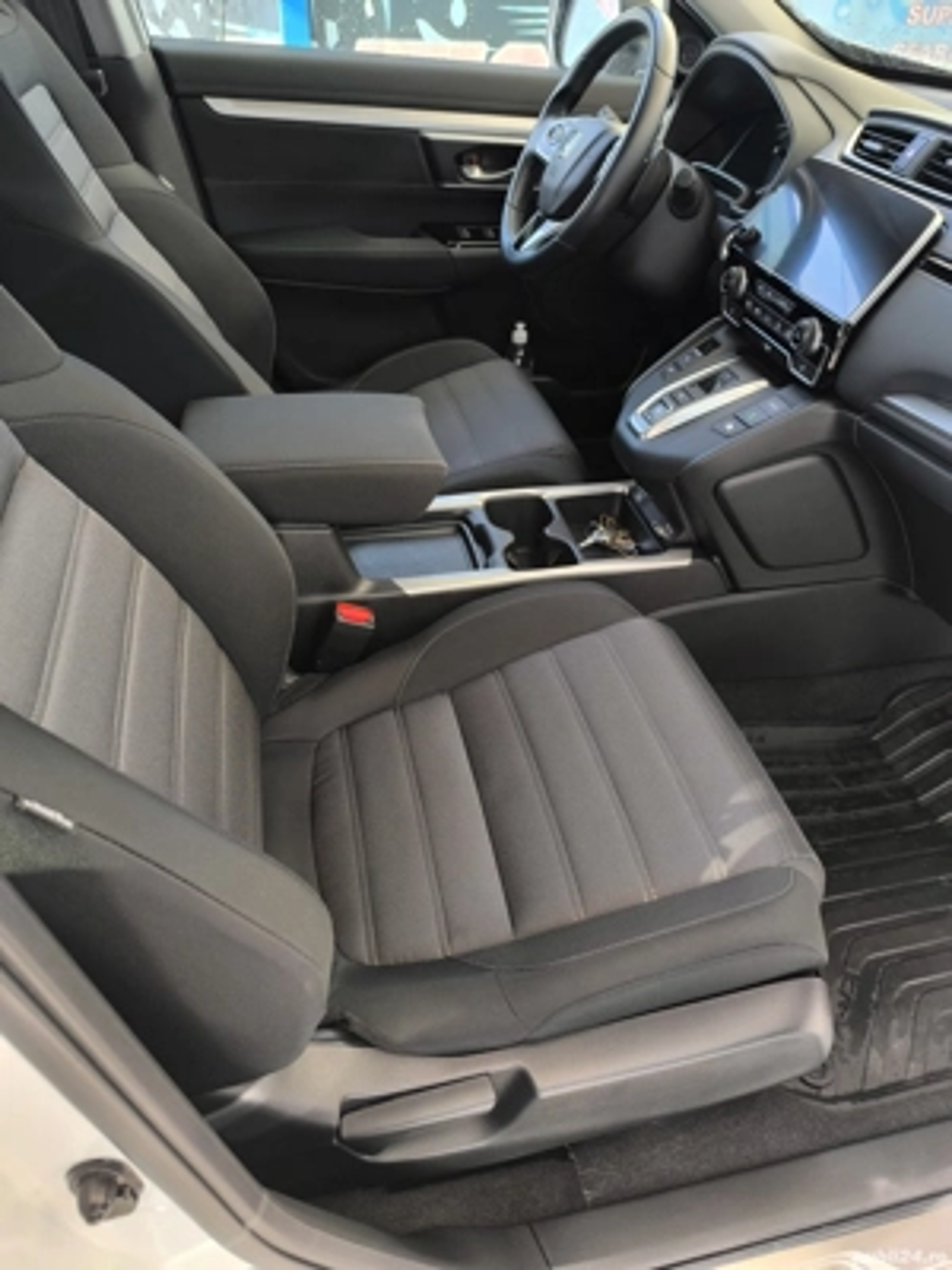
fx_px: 843
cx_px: 476
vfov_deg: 73.9
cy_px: 635
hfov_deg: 58.9
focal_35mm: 23
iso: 250
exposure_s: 1/100
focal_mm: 6.14
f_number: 1.65
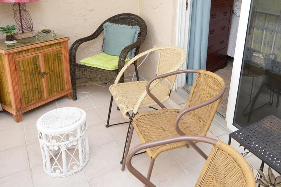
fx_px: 234
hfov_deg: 59.8
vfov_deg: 42.5
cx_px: 198
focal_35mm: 30
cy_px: 52
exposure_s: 1/60
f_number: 4
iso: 450
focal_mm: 12
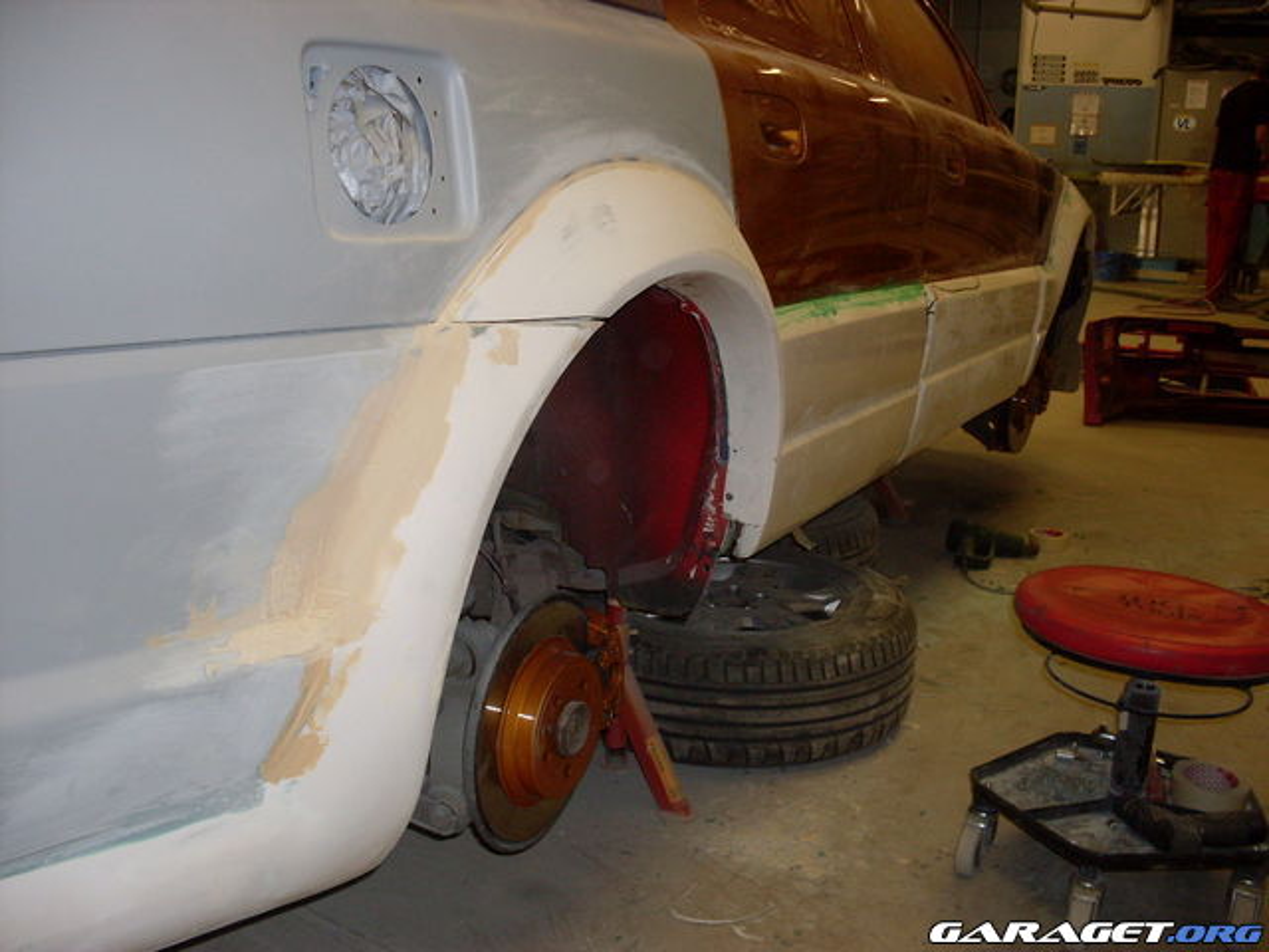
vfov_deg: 37.7
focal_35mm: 38
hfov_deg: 49.0
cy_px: 476
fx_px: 1393
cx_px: 634
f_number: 2.8
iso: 100
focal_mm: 6.3
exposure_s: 1/45
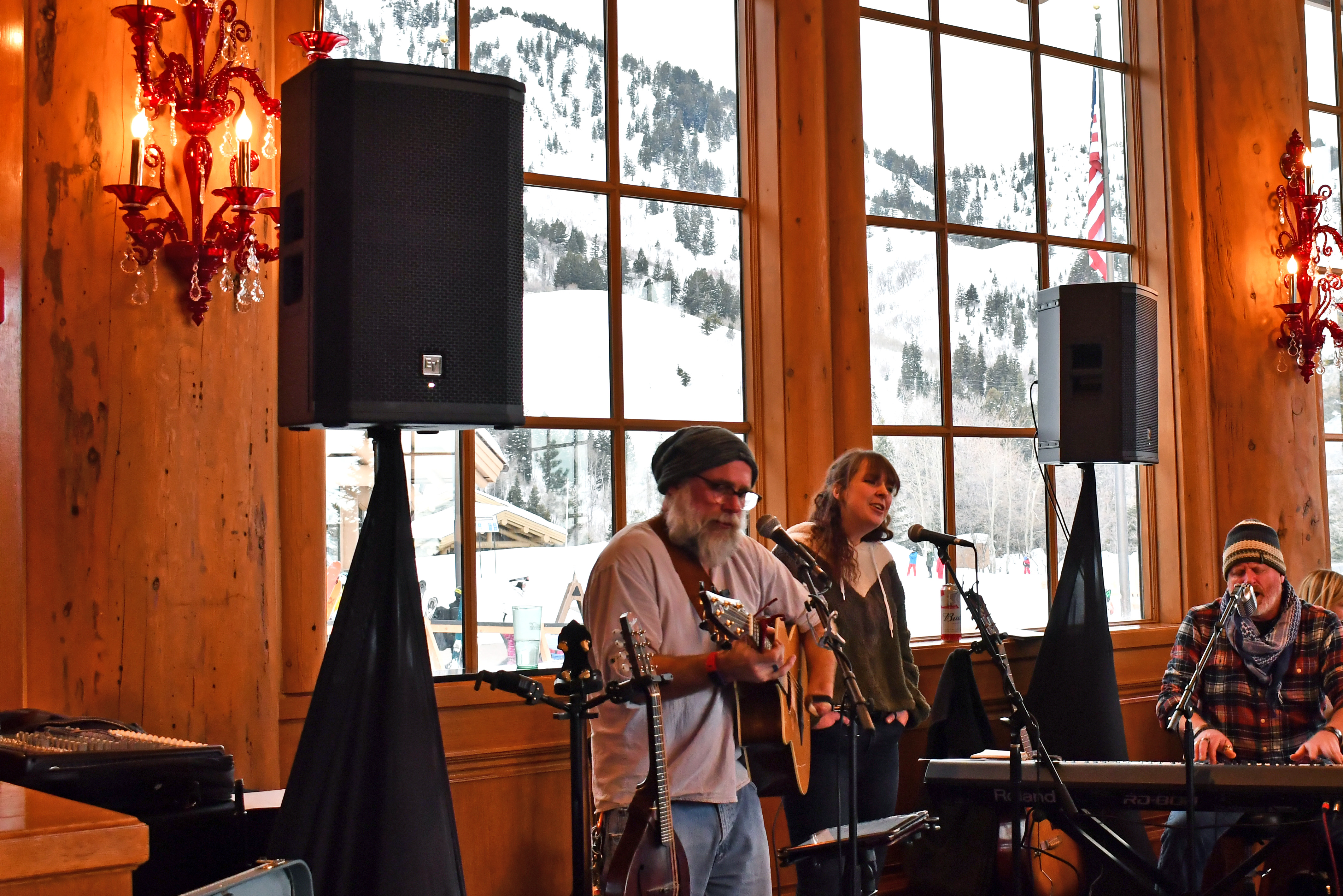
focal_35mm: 51
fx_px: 1903
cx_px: 841
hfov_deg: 38.6
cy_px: 409
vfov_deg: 26.5
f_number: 6.3
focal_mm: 26
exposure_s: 1/60
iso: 640
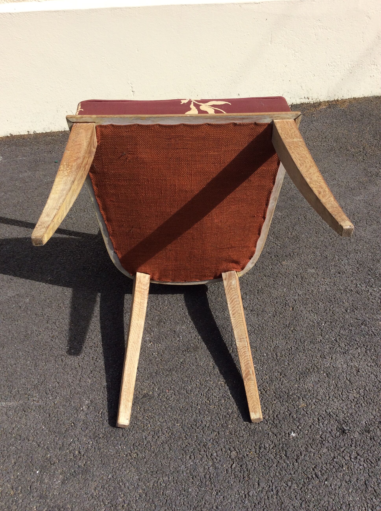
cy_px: 256
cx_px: 190
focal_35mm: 32
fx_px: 471
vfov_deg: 56.9
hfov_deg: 44.1
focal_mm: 3.3
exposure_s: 1/1362
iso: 32
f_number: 2.4
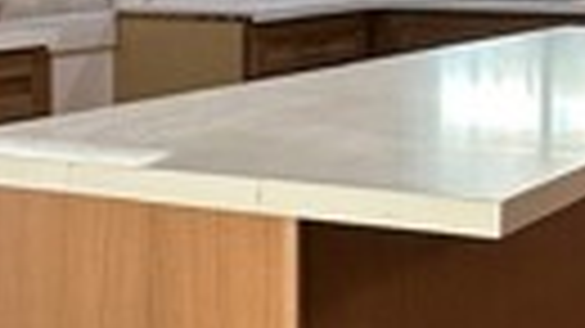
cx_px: 716
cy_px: -85
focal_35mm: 75
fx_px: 1163
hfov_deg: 25.2
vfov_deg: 15.4
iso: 250
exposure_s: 1/120
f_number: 2.2
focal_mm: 2.22
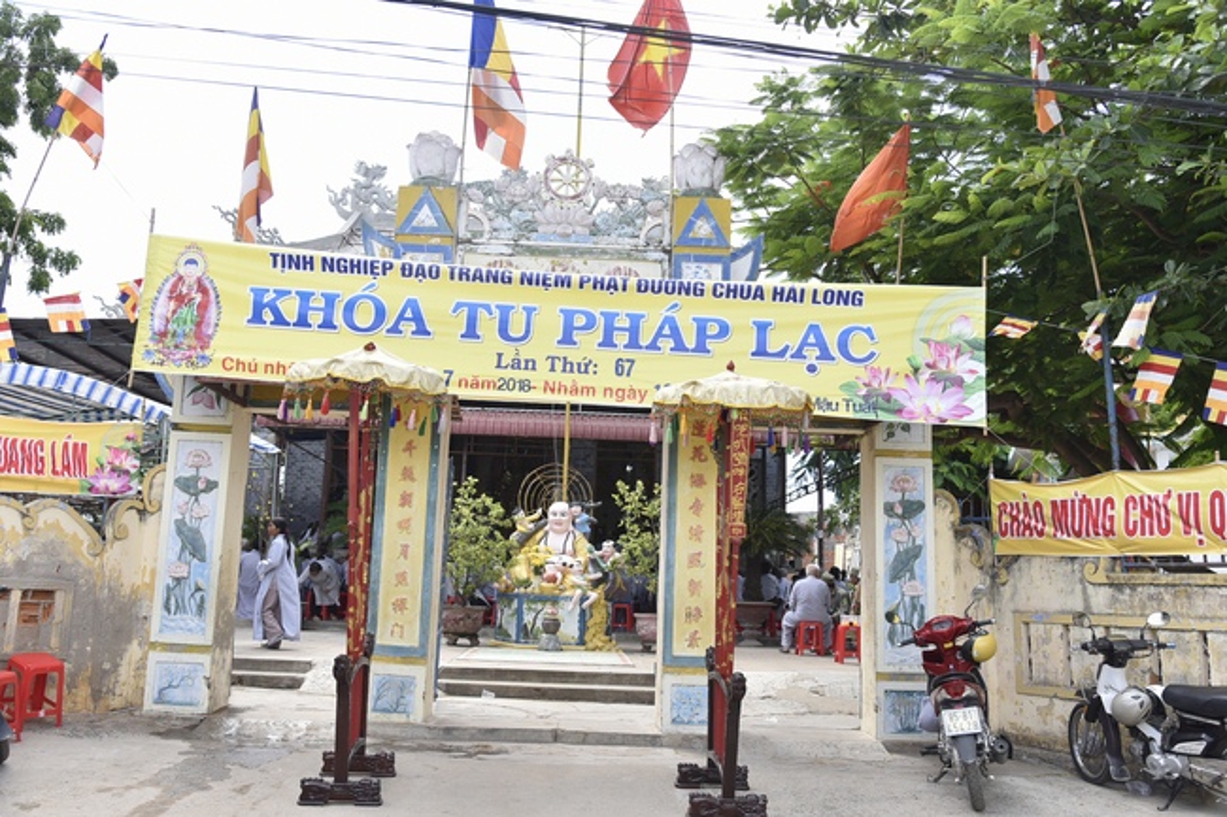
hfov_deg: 60.3
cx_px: 614
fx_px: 1056
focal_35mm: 31
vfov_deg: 42.3
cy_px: 408
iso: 250
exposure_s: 1/400
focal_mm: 31
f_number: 5.6
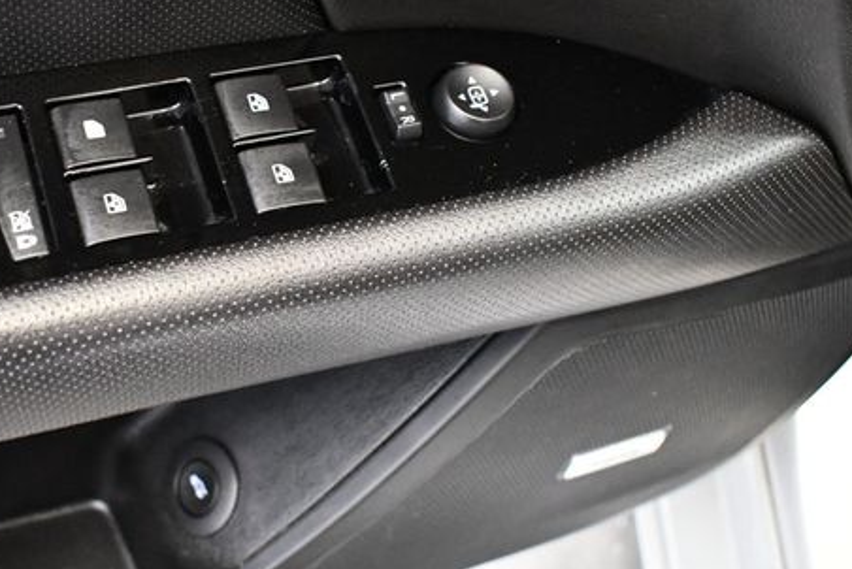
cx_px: 303
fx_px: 1208
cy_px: 283
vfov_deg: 26.5
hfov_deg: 38.5
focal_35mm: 51
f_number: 3.5
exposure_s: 1/60
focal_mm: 18
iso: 6400
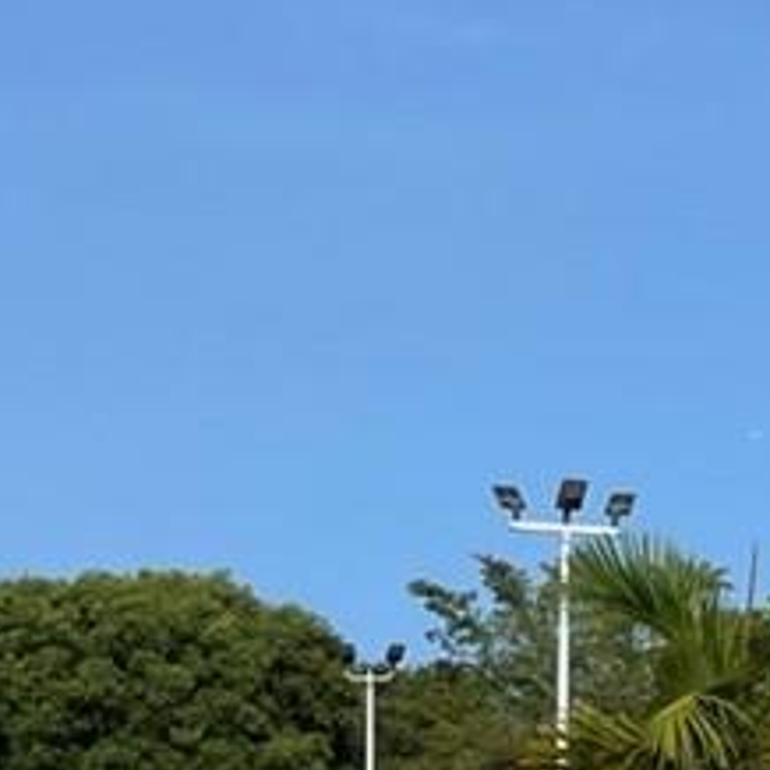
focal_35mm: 169
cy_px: 1120
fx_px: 4253
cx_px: 1611
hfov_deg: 9.6
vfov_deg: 10.0
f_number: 1.6
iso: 32
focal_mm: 4.2
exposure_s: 1/5814
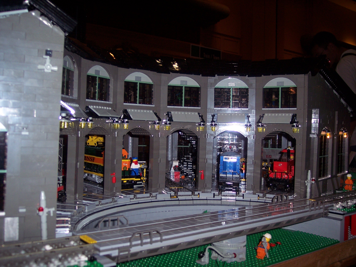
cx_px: 178
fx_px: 401
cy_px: 134
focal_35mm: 39
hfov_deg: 47.9
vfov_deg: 36.8
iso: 100
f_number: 2.8
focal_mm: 8
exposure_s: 1/60
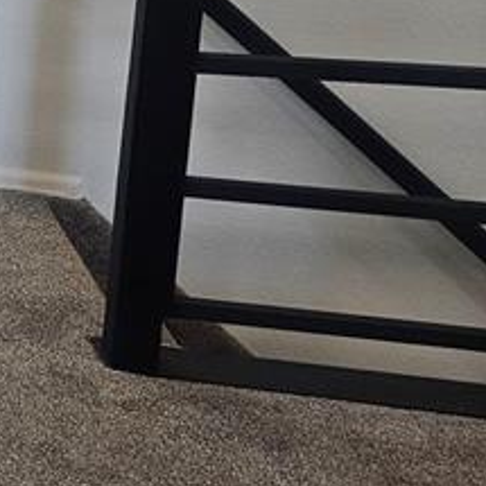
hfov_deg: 13.4
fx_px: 1541
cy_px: -180
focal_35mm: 97
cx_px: -665
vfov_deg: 16.7
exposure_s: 1/120
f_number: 1.8
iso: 100
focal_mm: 5.4
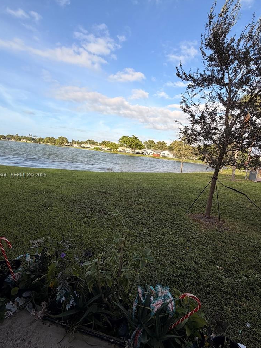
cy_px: 175
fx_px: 171
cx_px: 140
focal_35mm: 17
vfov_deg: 91.0
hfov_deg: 74.6
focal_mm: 2.22
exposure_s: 1/770
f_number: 2.2
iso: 32
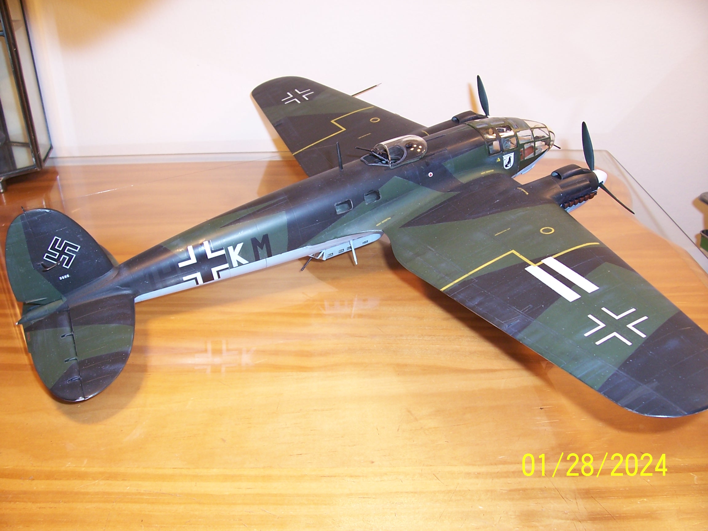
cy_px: 266
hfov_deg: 54.0
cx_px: 354
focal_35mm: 34
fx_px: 695
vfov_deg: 41.8
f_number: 2.7
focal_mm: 5.6
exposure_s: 1/60
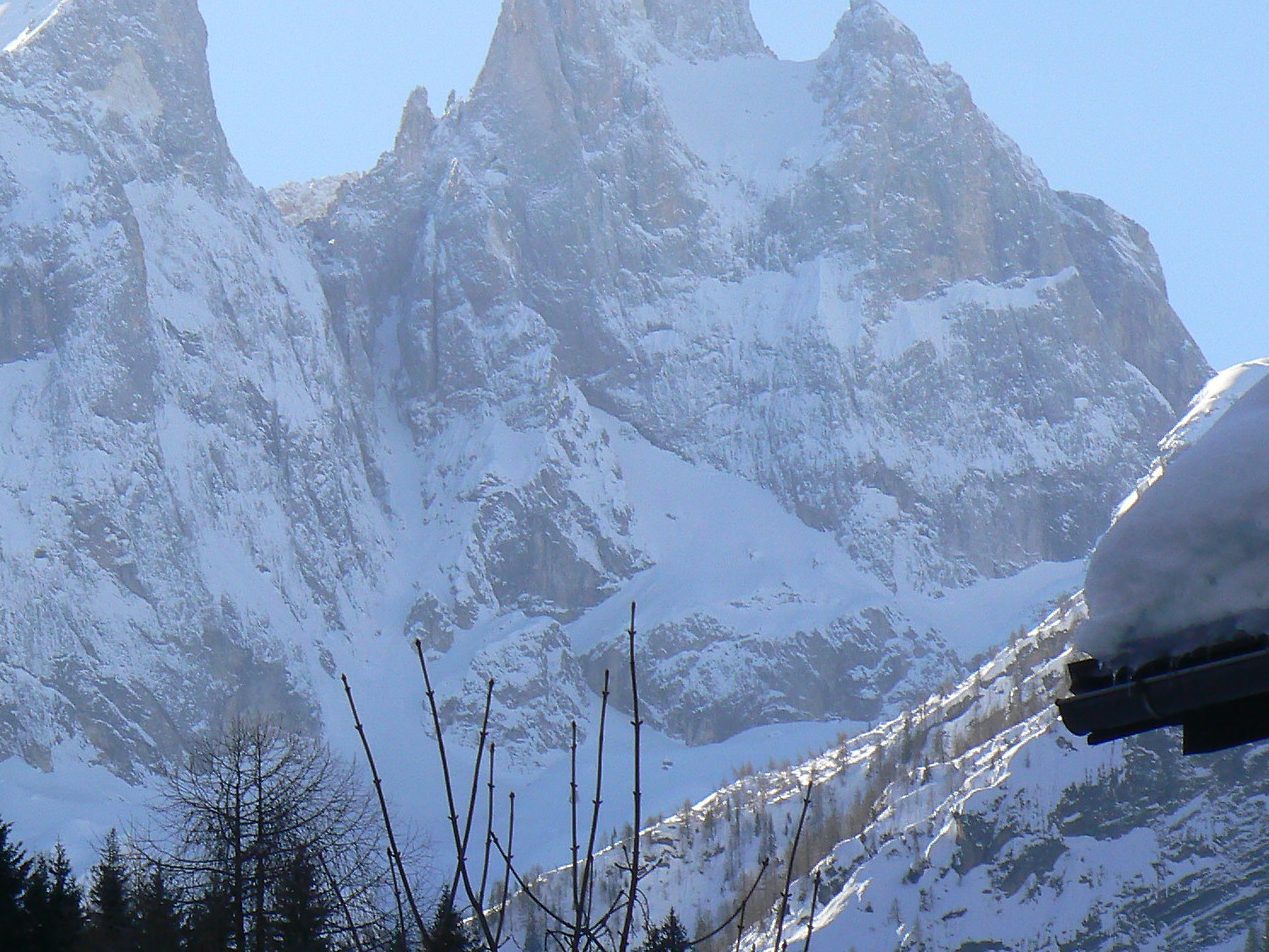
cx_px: 164
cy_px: 342
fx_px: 10192
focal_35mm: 278
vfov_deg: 5.3
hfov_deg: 7.1
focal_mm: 24.6
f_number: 7.1
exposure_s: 1/400
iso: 80
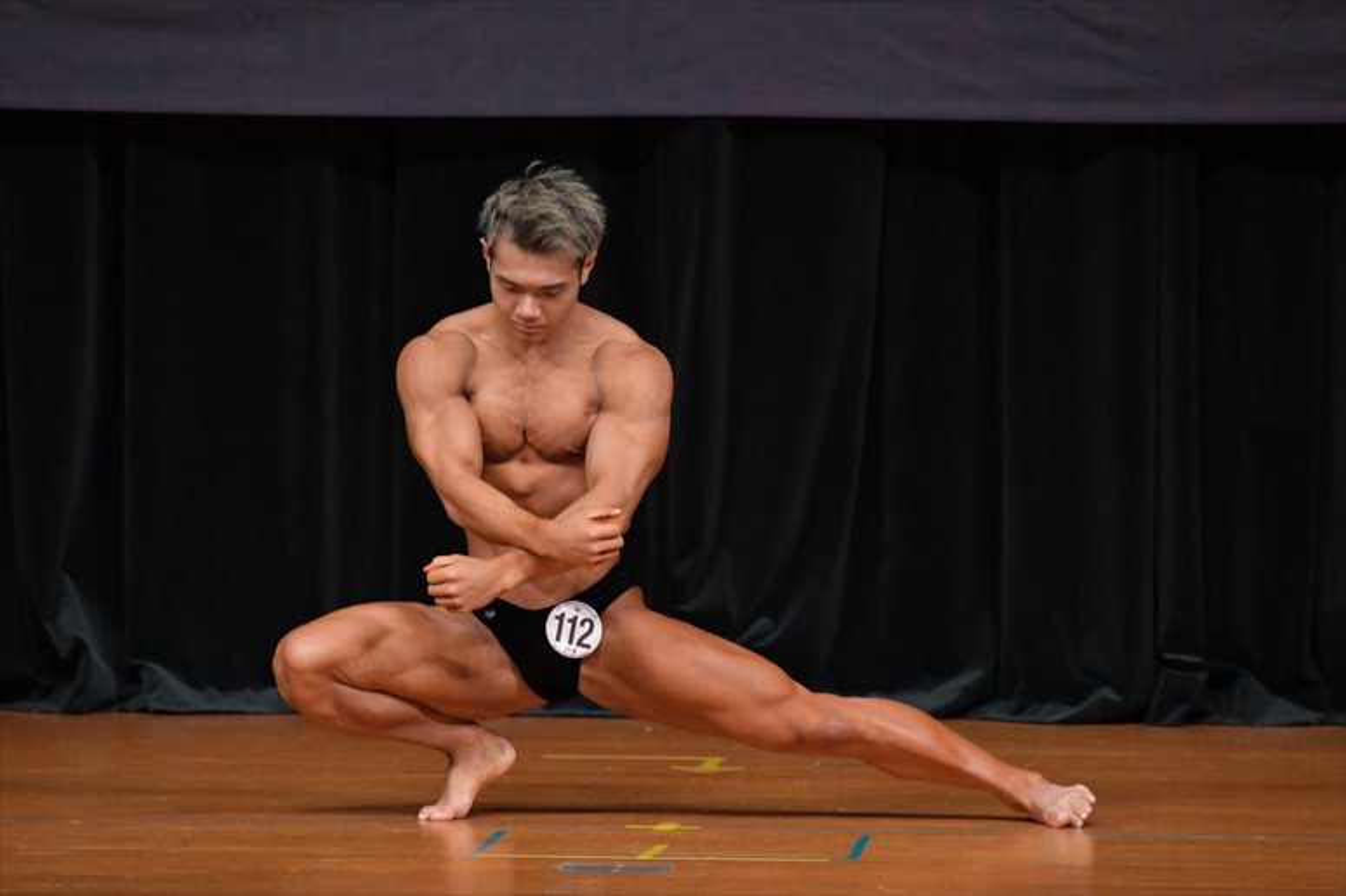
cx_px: 673
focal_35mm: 450
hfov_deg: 4.6
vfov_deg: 3.1
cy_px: 448
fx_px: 16817
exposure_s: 1/400
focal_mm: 300
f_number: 5.6
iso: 4000
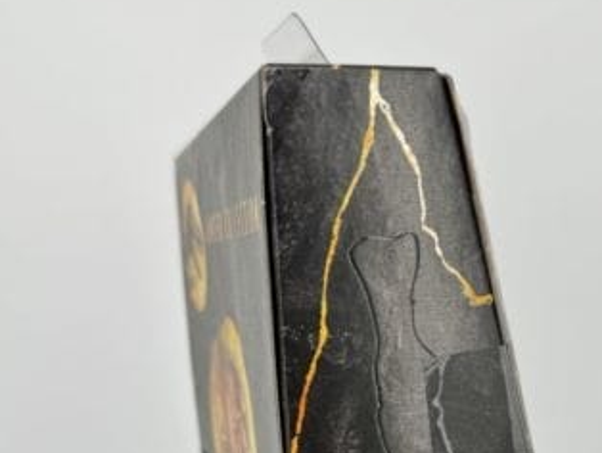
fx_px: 888
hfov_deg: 37.1
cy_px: 521
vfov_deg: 26.0
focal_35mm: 51
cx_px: 403
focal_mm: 6.76
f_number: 1.78
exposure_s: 1/1339
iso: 80
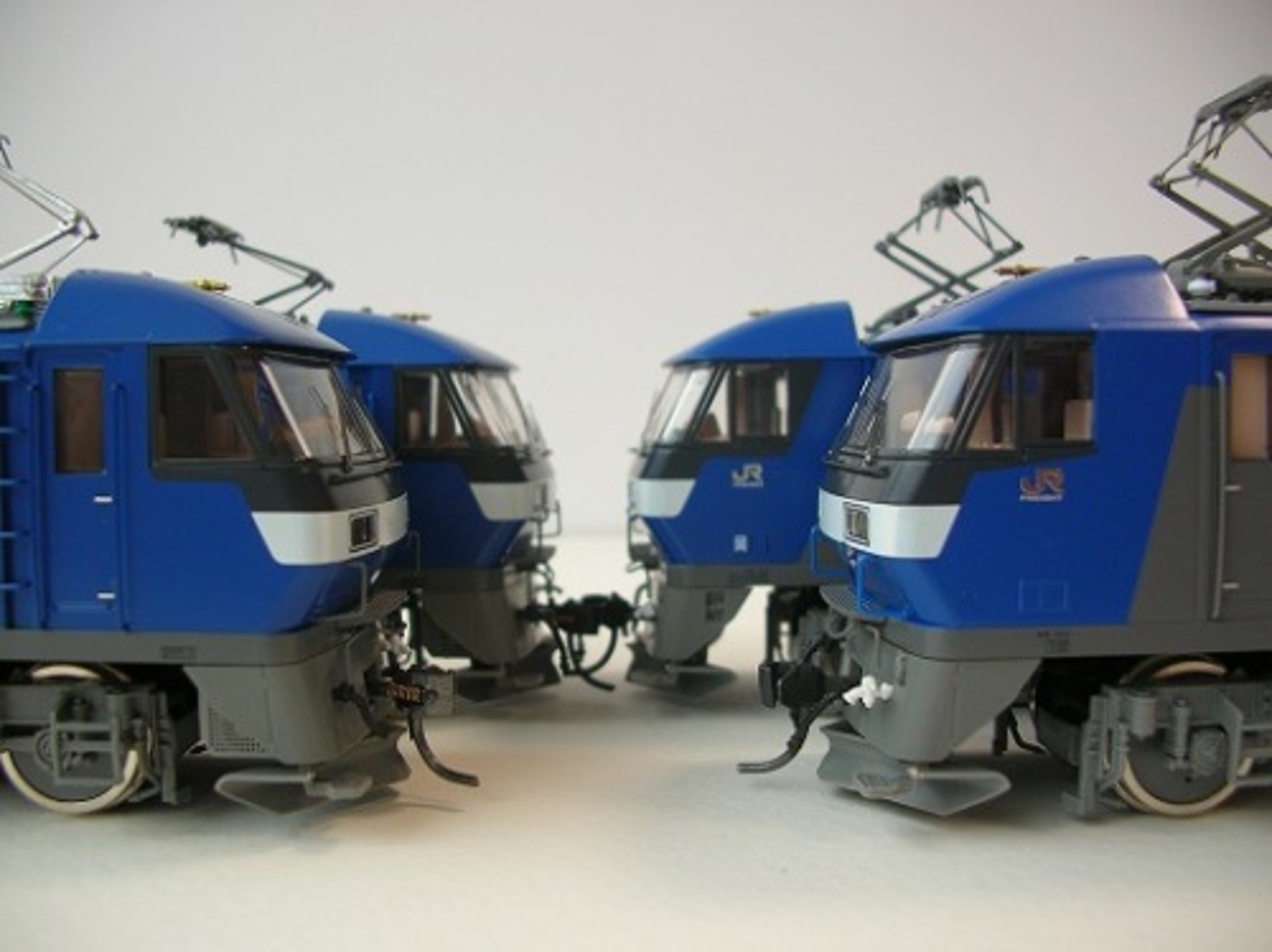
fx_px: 1285
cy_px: 476
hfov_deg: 52.7
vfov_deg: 40.6
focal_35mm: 35
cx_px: 636
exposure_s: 1/22
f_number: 2.8
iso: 50
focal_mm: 5.8
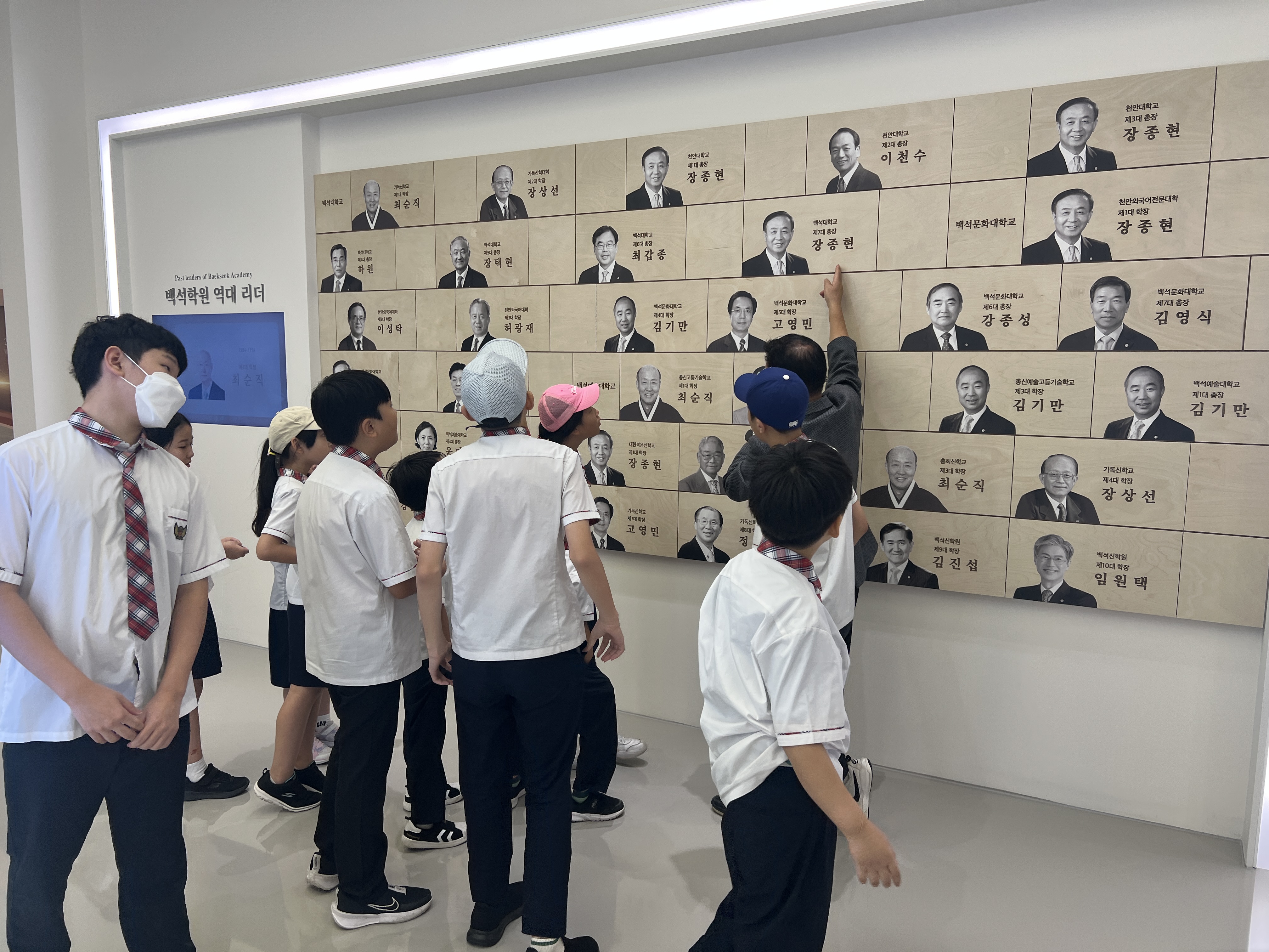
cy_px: 476
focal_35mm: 26
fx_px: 953
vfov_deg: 53.1
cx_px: 634
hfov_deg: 67.3
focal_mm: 5.7
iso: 40
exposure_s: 1/120
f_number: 1.5
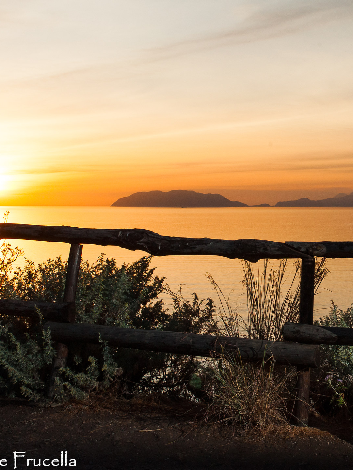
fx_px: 761
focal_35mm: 56
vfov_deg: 34.3
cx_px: 302
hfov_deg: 25.5
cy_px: 227
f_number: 16
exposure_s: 1/320
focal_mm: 35
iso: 800
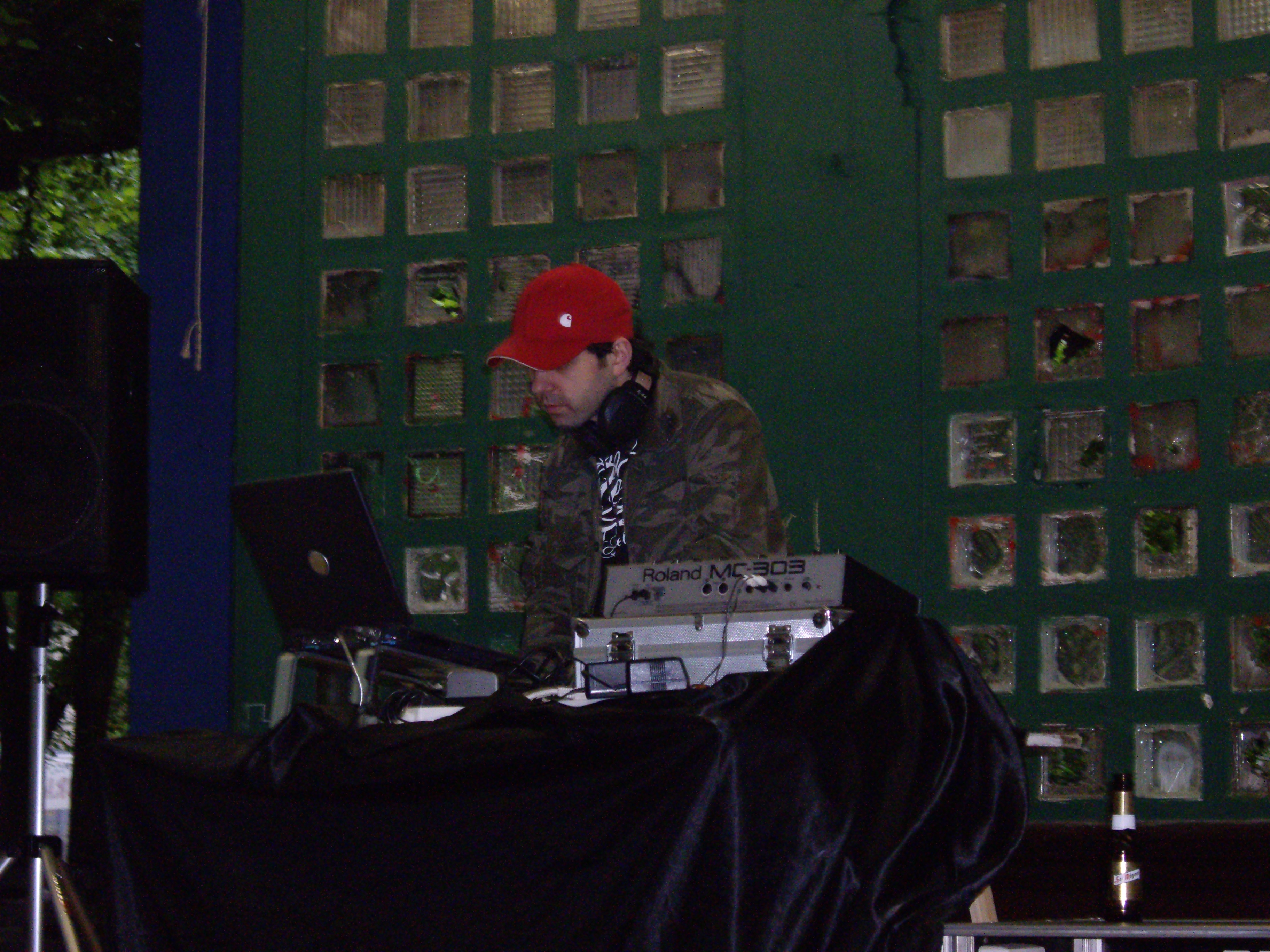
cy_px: 476
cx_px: 635
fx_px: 3375
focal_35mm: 92
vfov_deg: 16.1
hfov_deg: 21.3
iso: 800
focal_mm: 19.4
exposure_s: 1/100
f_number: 4.8
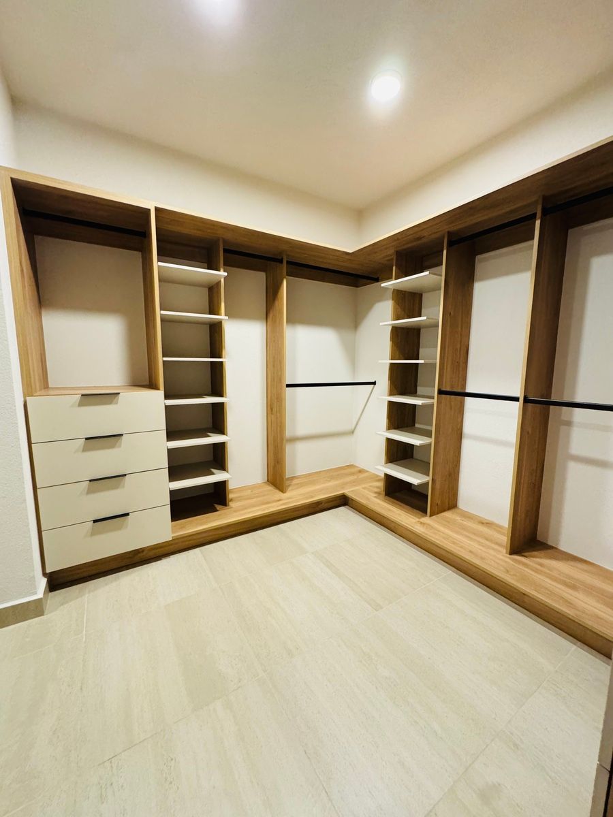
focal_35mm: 14
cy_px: 408
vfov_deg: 102.1
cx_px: 306
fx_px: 331
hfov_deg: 85.7
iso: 640
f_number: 2.2
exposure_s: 1/60
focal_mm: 2.22
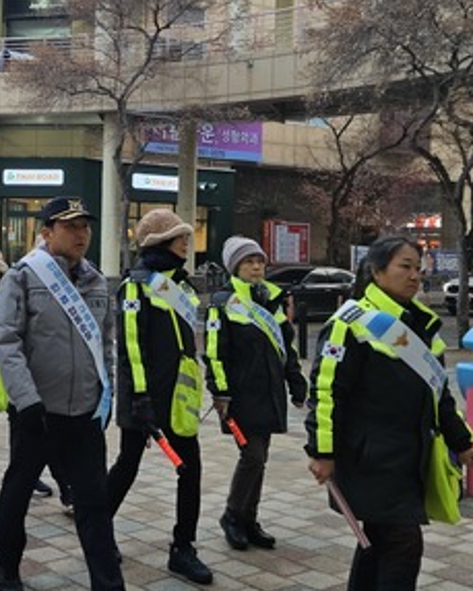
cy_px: 226
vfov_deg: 34.0
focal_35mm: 55
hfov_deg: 26.9
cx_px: 70
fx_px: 962
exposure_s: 1/180
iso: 125
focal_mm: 5.4
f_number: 1.8
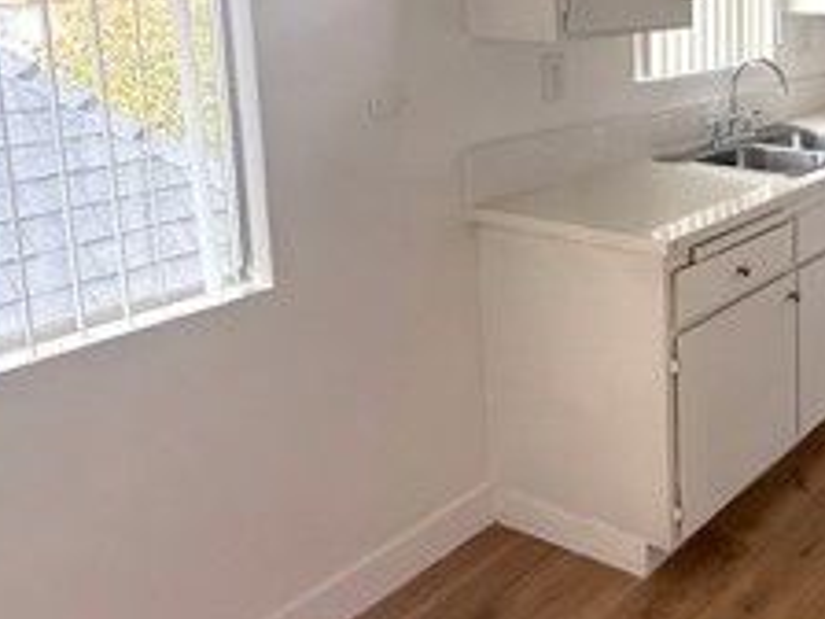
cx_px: 829
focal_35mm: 40
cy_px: 99
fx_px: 953
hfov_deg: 40.8
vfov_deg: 34.5
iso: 125
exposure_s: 1/99
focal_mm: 2.22
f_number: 2.2
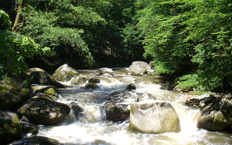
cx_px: 117
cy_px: 61
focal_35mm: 40
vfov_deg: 31.9
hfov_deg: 49.3
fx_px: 253
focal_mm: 6.1
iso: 80
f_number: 2.8
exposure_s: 1/400
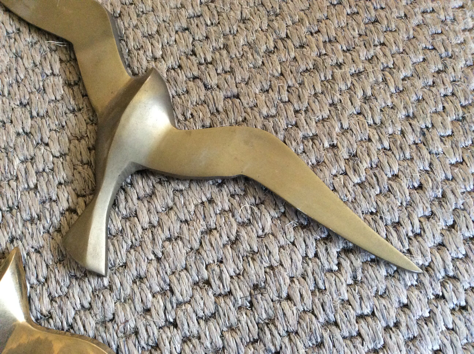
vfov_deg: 44.1
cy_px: 177
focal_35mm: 32
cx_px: 237
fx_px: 438
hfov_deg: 56.9
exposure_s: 1/25
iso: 250
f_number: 2.4
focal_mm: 3.3
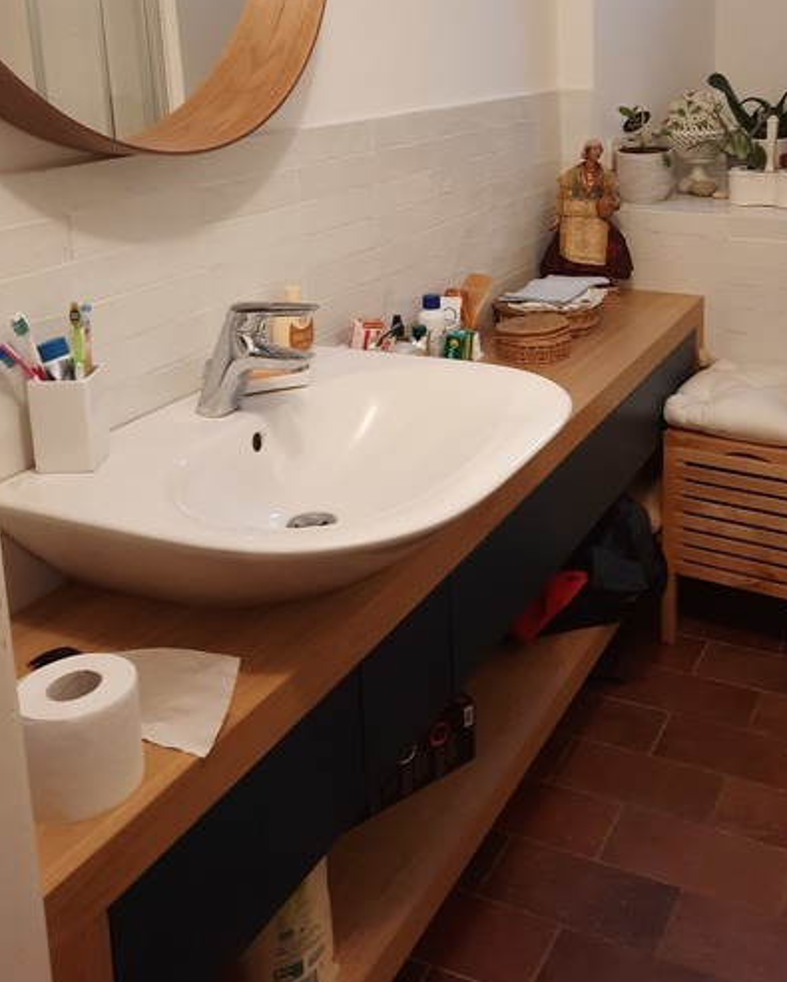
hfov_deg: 38.9
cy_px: 247
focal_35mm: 38
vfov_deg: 46.2
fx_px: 1105
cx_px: 492
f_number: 2
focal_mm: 4.6
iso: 125
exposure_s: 1/50
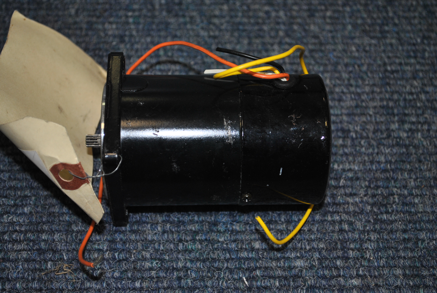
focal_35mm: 66
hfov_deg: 30.5
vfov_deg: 20.7
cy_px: 146
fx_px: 802
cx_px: 218
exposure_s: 1/60
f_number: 5.3
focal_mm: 44
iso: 200
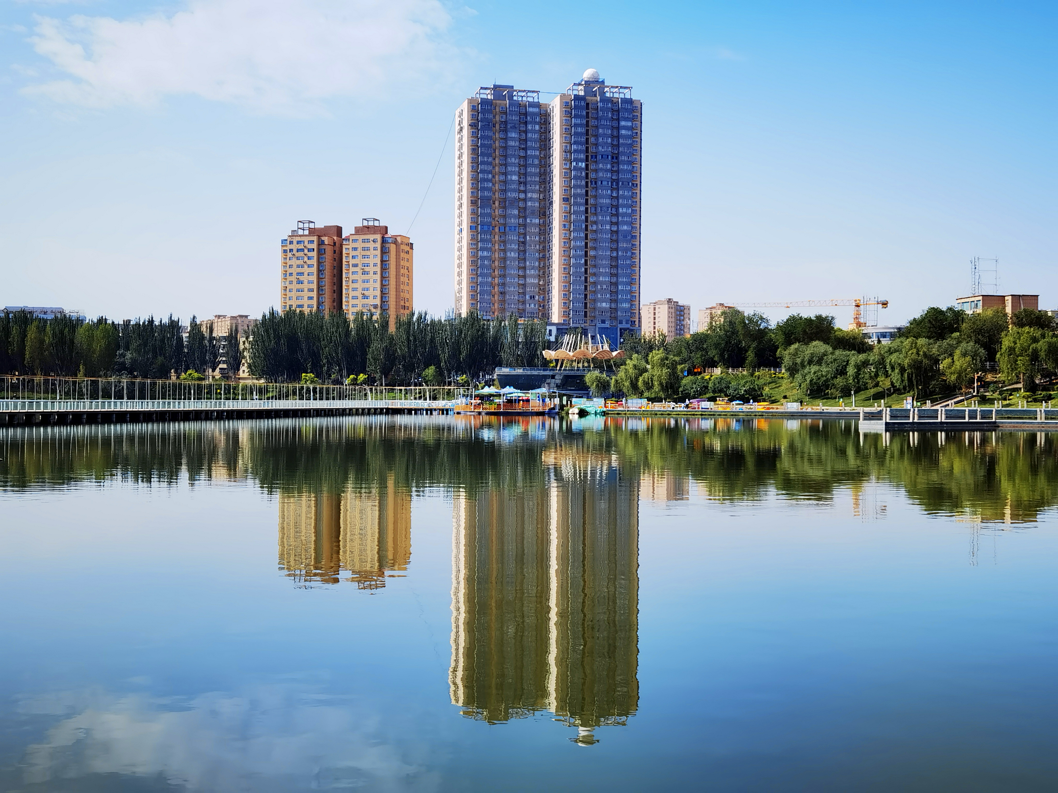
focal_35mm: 43
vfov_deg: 33.6
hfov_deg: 43.9
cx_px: 529
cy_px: 396
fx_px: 1314
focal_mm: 6.71
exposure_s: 1/3623
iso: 50
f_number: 1.9
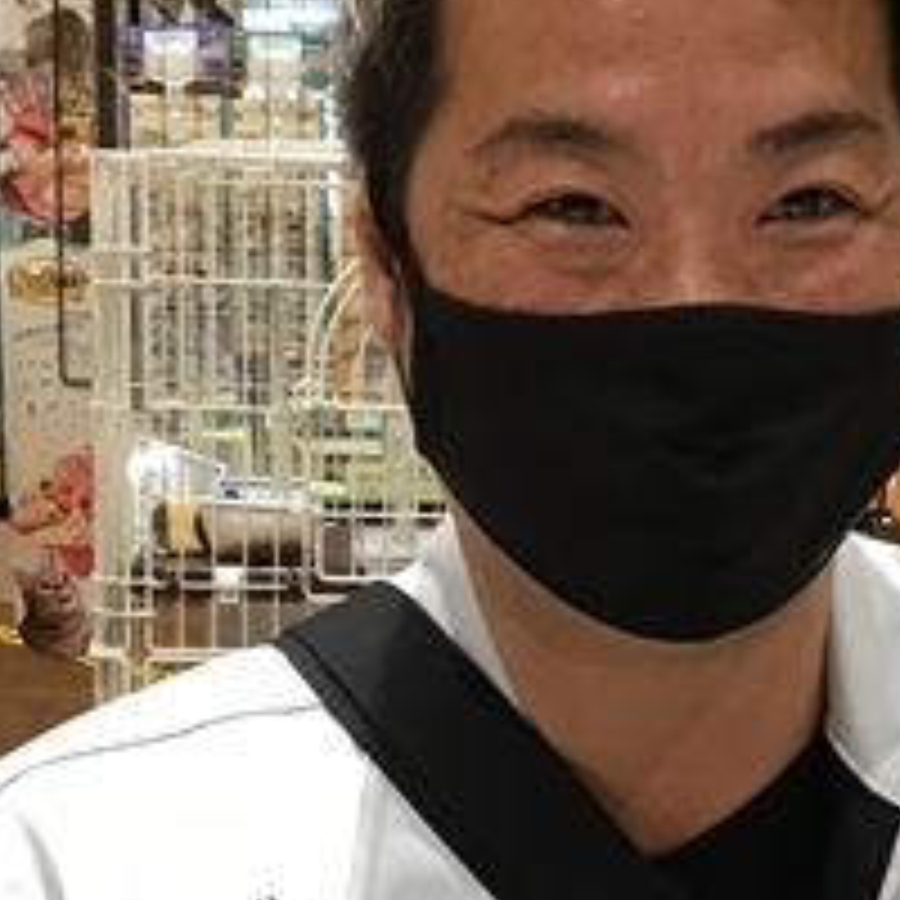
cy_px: 652
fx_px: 2412
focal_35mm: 82
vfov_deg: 21.0
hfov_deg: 21.1
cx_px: 590
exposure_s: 1/30
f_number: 2.4
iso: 100
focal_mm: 3.3
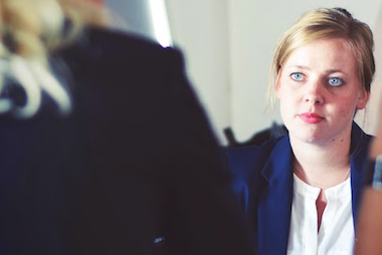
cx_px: 315
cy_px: 166
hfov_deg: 14.7
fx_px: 1465
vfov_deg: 10.0
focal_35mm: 138
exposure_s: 1/60
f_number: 2
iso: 800
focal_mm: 50
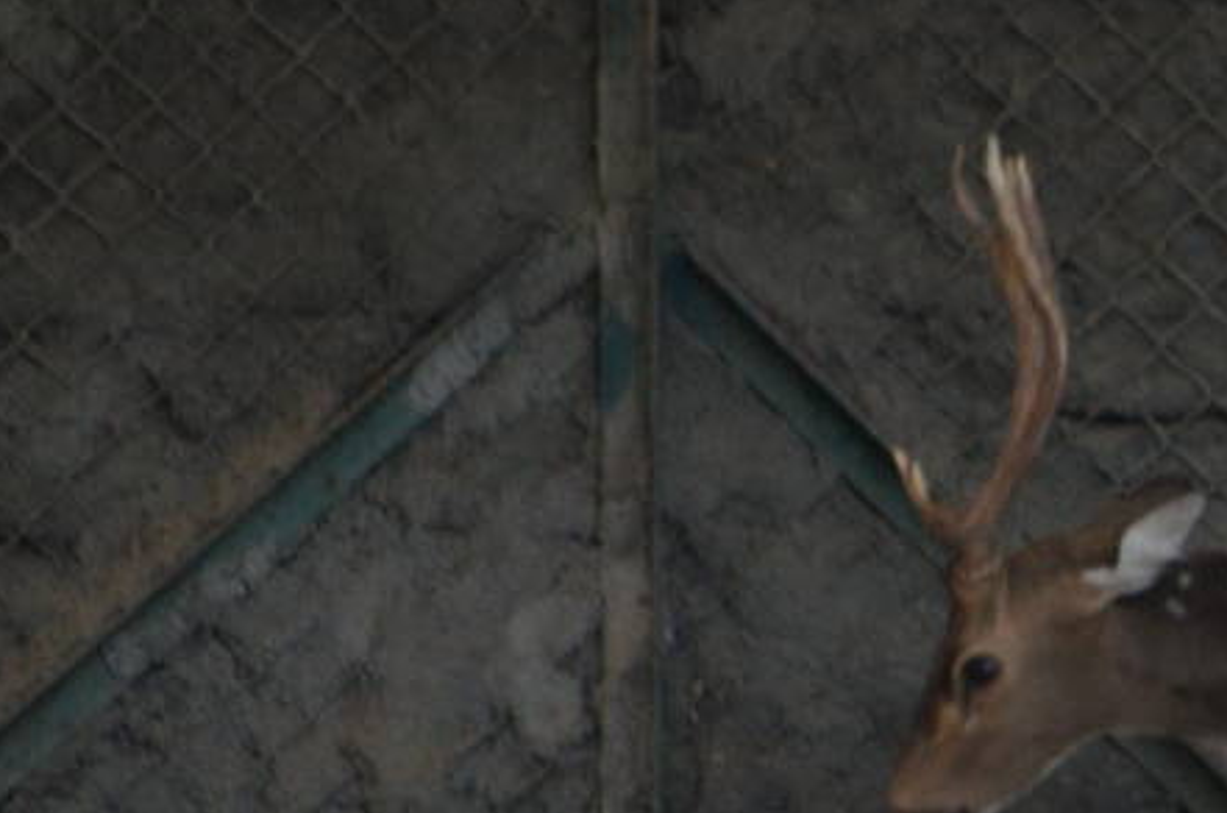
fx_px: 55572
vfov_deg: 0.8
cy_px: 574
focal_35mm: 1634
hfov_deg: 1.3
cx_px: 1322
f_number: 5.6
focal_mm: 300
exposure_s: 1/125
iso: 640
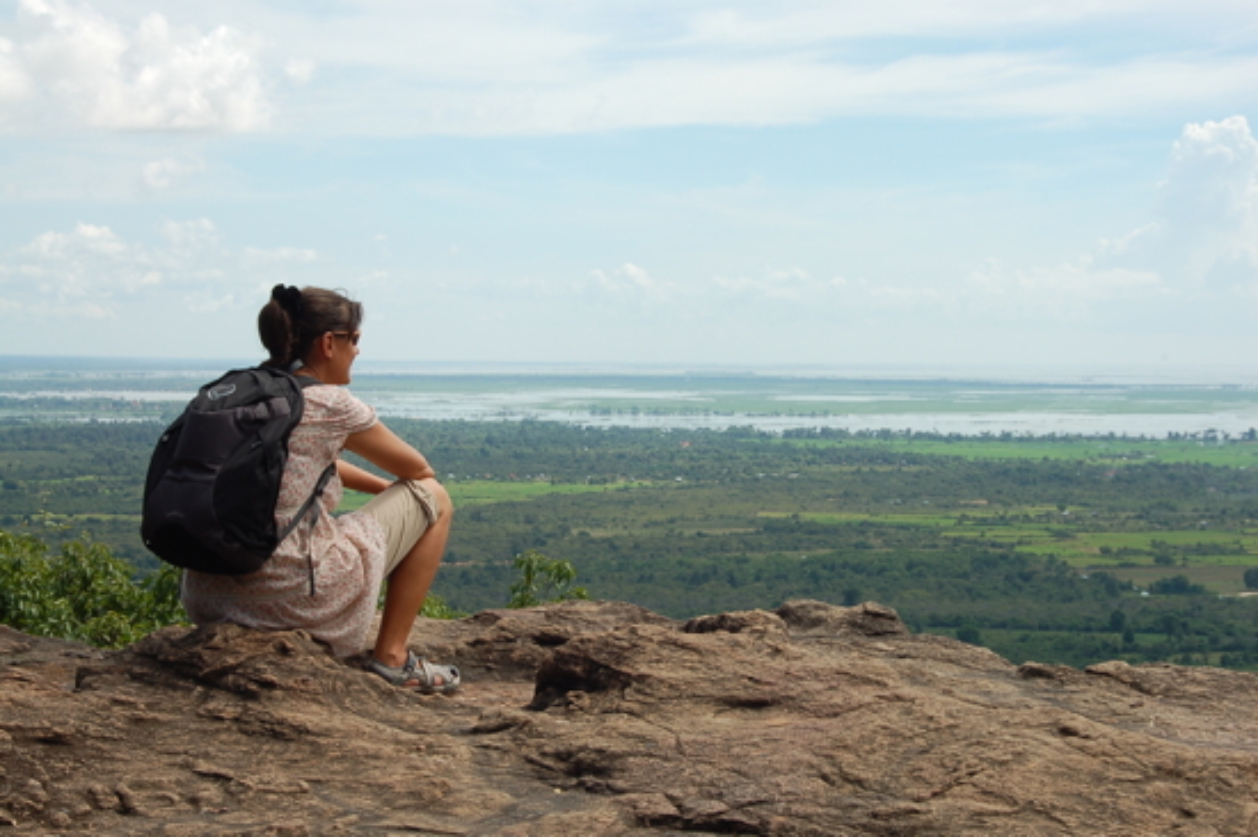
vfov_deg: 18.2
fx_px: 2619
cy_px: 418
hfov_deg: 27.0
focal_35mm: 75
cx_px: 629
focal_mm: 50
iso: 200
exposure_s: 1/80
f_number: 18
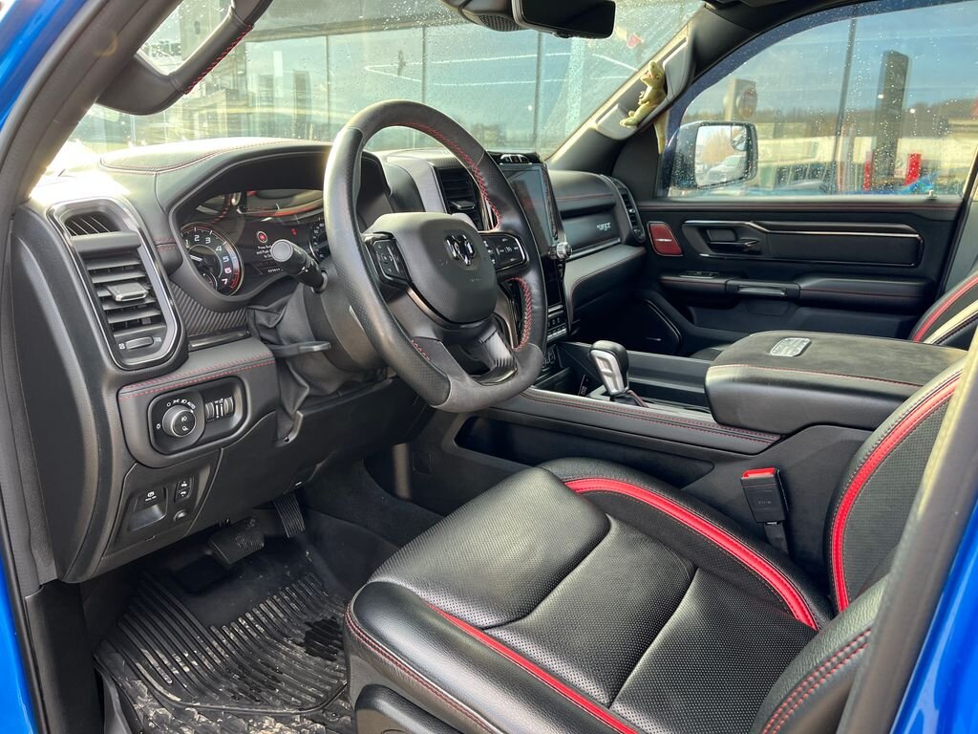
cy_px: 367
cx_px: 489
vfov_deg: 53.1
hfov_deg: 67.3
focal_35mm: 26
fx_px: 735
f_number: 1.6
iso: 80
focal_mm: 5.1
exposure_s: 1/121
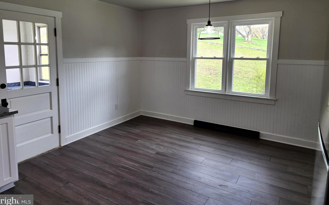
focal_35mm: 25
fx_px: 224
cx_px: 161
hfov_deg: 72.5
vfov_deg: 49.0
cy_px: 82
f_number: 1.8
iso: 50
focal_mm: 6.4
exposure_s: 1/120
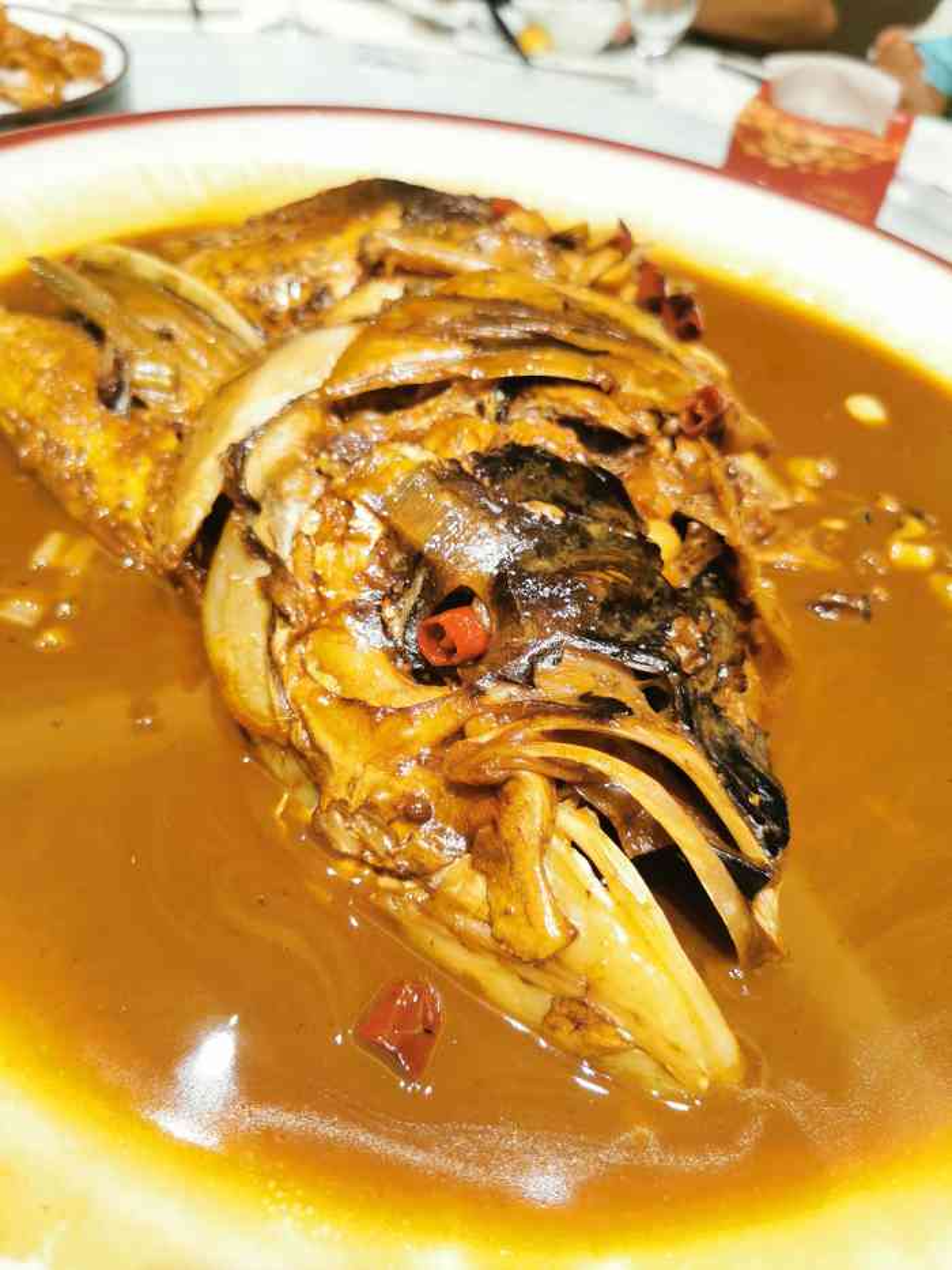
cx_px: 476
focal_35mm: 27
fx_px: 990
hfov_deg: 51.4
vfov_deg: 65.3
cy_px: 635
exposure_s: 1/50
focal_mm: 5.56
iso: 200
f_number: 1.6
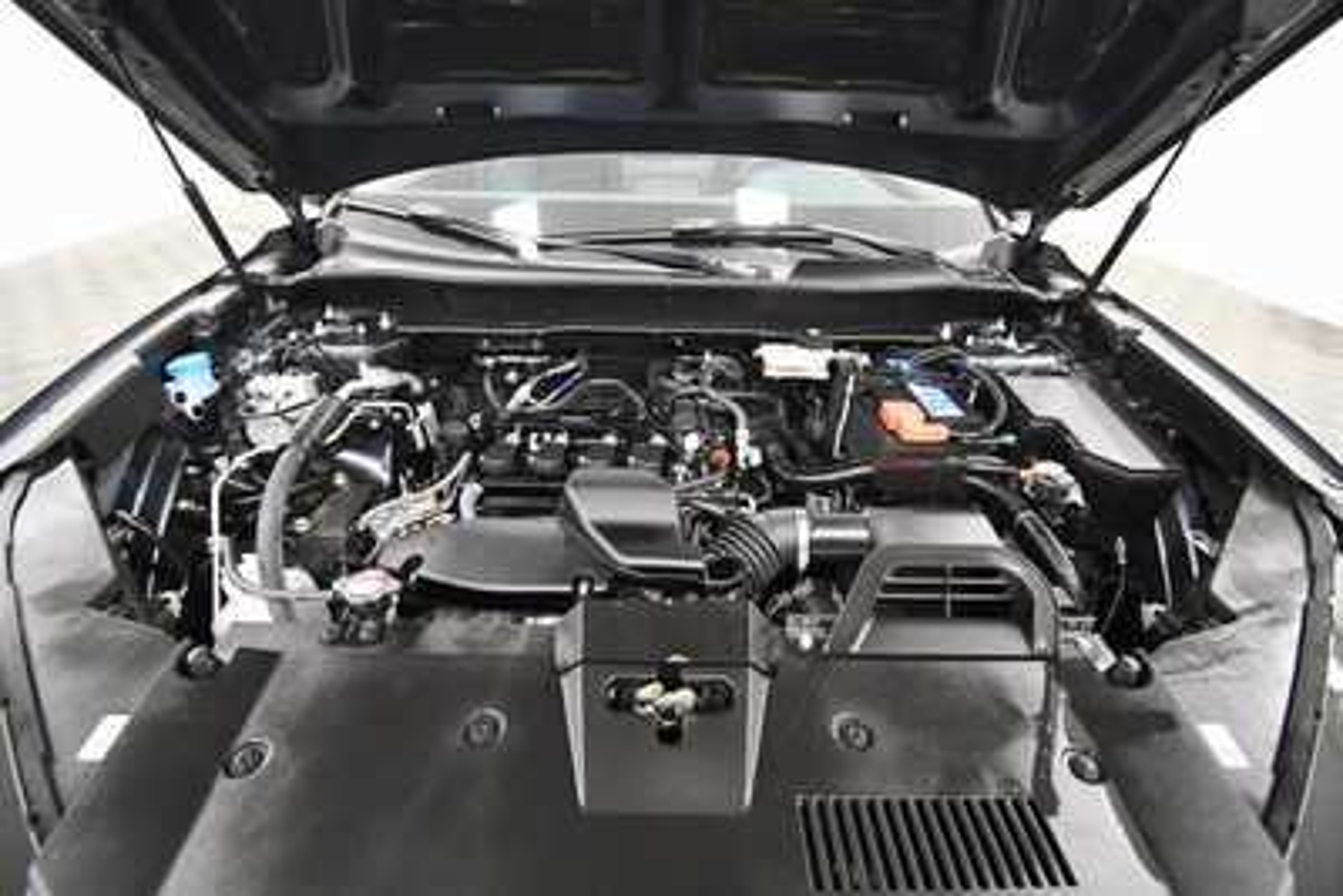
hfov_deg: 100.4
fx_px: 560
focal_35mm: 15
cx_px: 672
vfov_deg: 77.4
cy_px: 448
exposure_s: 1/100
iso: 3200
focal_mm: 10
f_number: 4.5
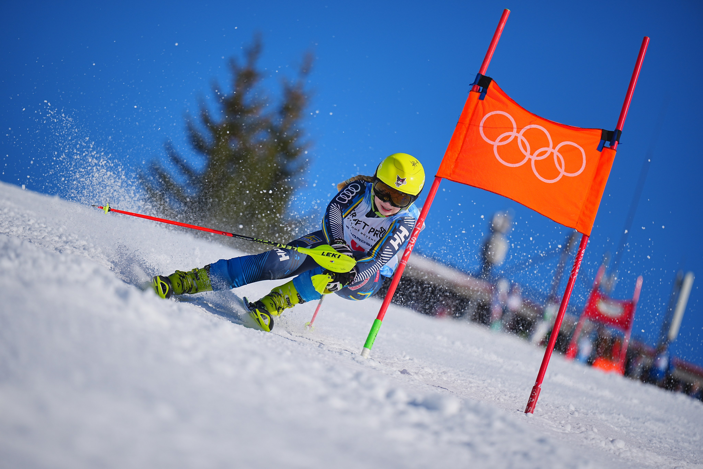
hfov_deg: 11.4
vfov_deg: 7.6
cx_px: 352
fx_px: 3515
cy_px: 234
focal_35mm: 180
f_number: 2.8
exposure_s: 1/5000
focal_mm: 180
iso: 100
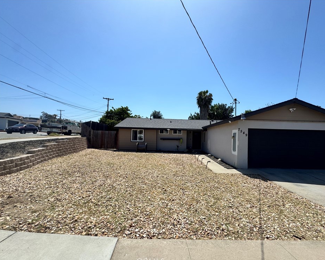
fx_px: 144
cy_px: 133
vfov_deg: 84.0
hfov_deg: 96.6
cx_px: 175
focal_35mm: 15
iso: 50
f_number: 2.2
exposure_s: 1/2415
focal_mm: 2.22
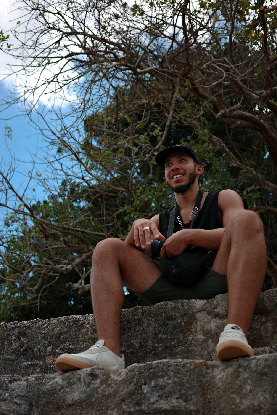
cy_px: 208
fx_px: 462
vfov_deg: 48.5
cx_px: 138
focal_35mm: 40
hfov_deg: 33.4
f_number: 2.8
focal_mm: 26
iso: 200
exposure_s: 1/1600
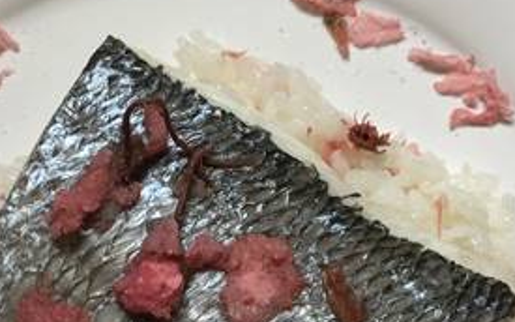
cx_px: 225
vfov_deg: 19.3
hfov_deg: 30.6
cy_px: 243
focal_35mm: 67
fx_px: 941
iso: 40
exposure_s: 1/100
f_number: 2.2
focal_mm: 4.15
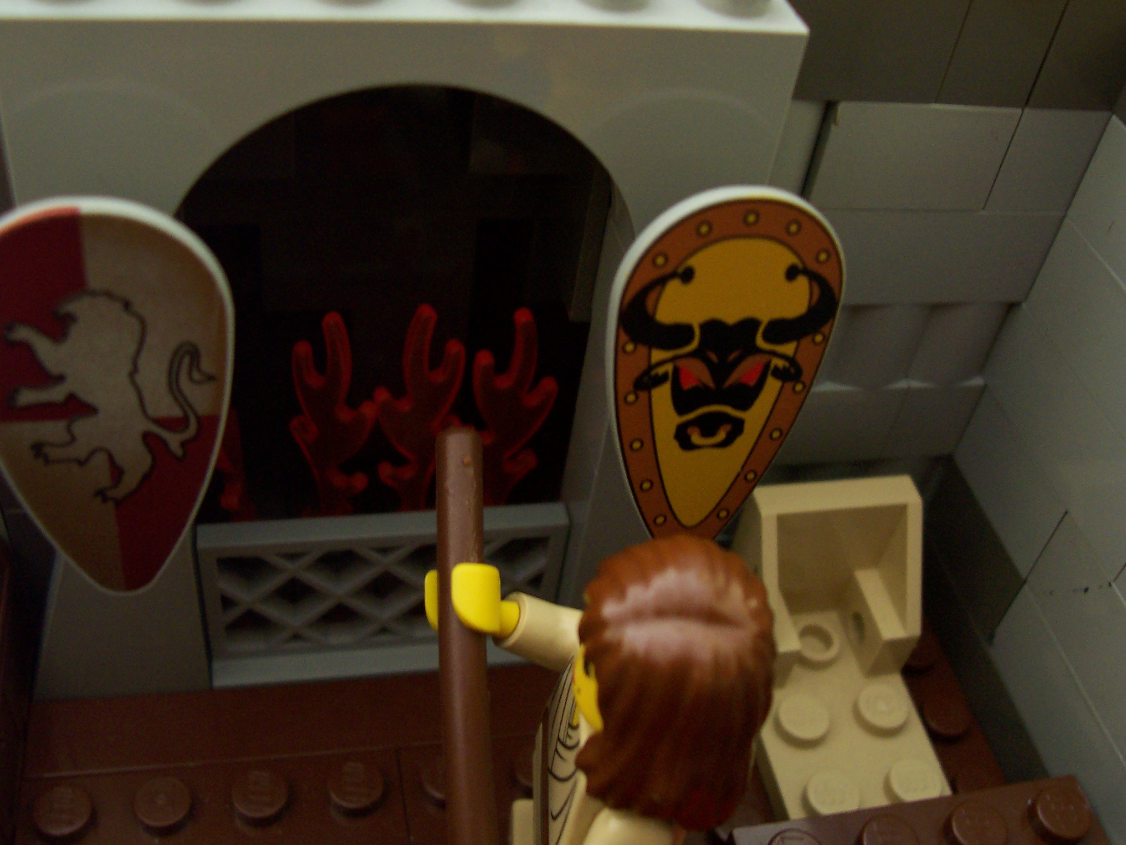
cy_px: 422
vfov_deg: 38.7
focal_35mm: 37
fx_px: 1204
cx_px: 563
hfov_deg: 50.1
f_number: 2.8
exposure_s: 1/8
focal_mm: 5.6
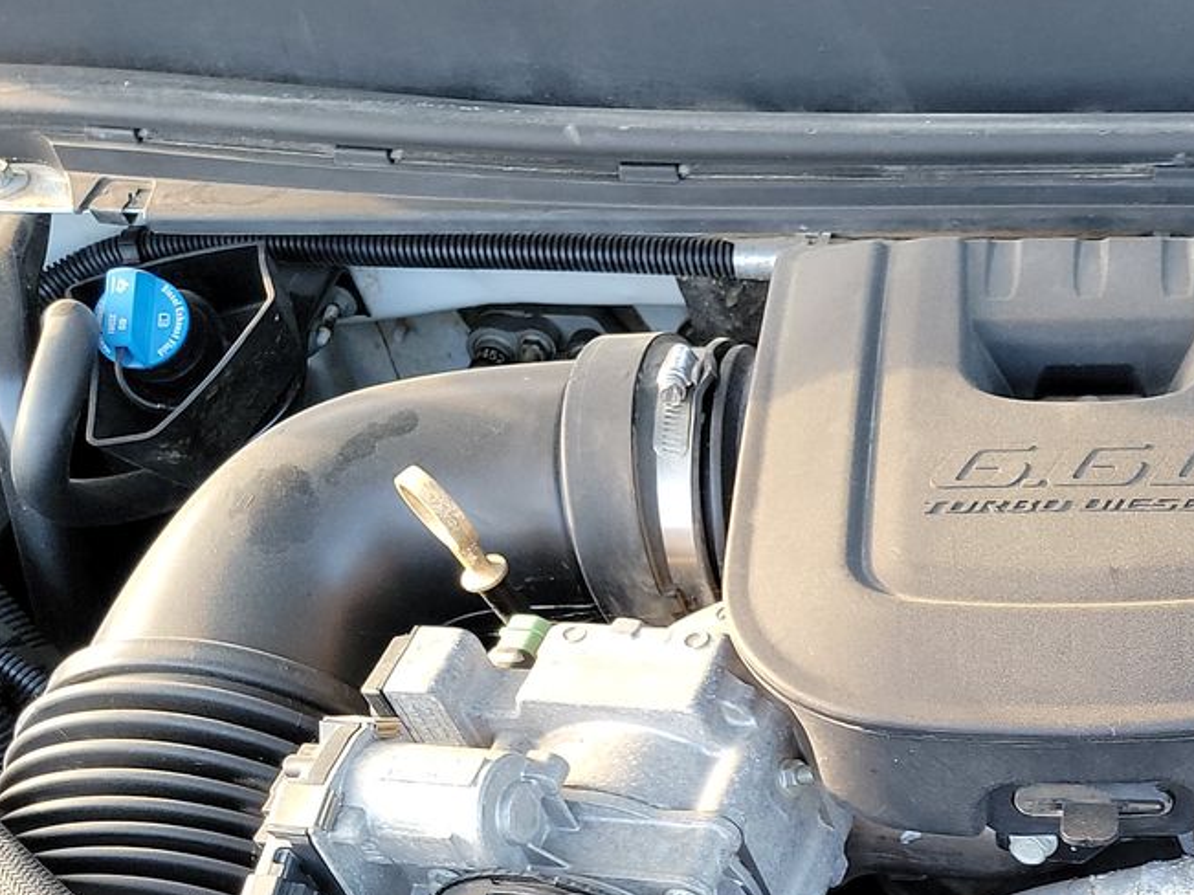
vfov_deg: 23.4
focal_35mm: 59
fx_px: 2035
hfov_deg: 30.3
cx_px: 1214
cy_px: 963
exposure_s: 1/59
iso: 238
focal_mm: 6.7
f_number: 1.8
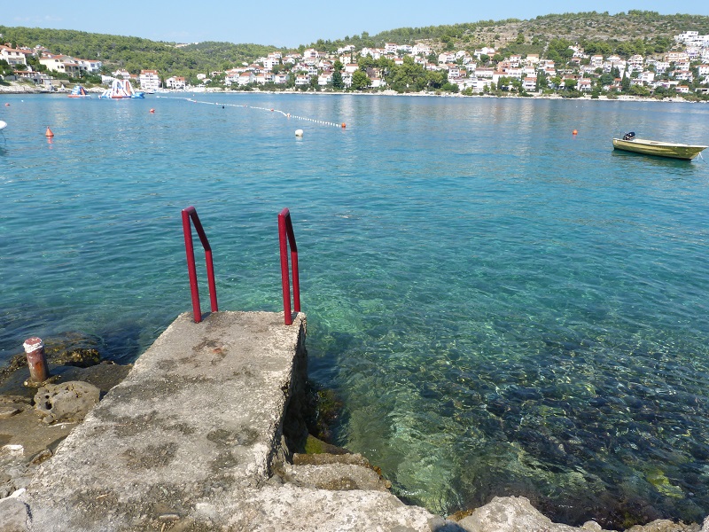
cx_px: 354
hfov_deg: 69.4
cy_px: 266
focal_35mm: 25
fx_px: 512
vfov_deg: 54.9
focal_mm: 4.5
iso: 80
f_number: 5.6
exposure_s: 1/200
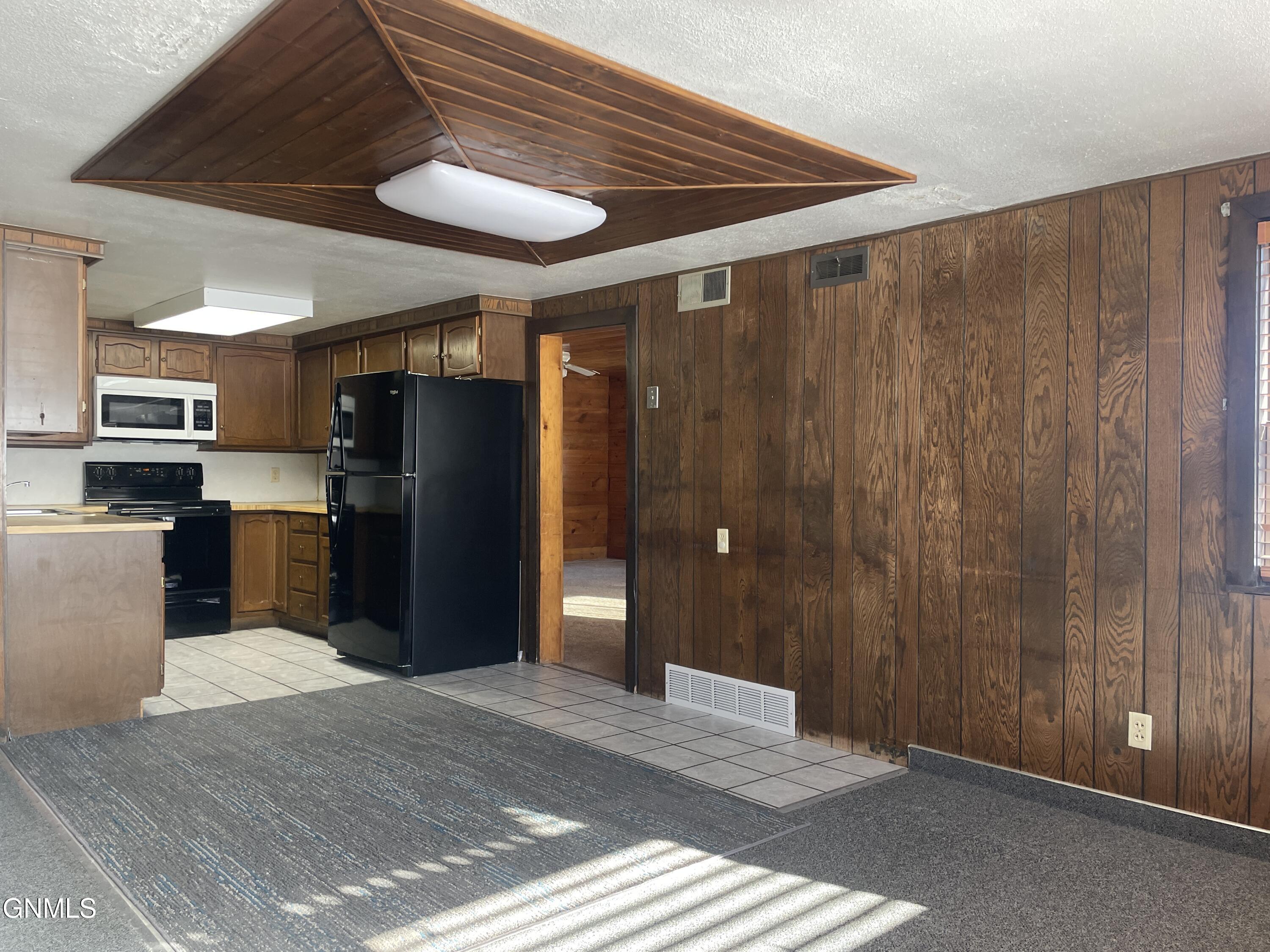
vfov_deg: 53.1
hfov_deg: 67.3
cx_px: 635
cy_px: 476
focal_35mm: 26
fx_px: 954
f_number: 1.6
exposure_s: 1/121
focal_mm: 4.2
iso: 100
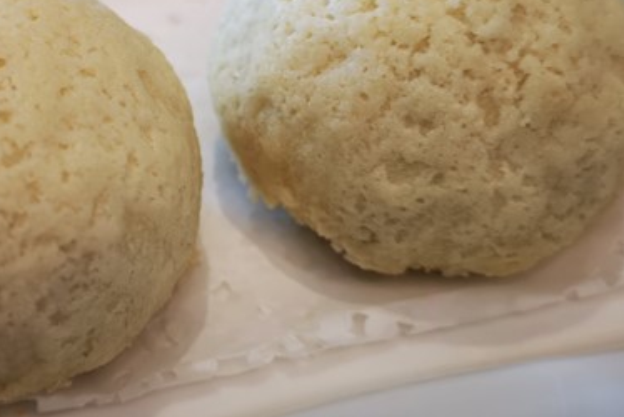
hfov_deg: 35.8
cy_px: 120
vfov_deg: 24.9
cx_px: 138
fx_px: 937
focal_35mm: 54
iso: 50
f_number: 4
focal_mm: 3.95
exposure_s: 1/50
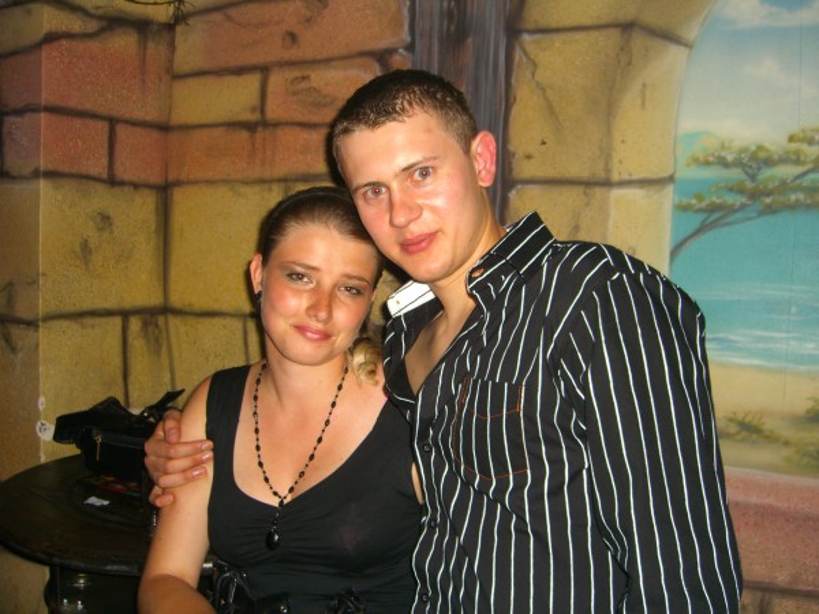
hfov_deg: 49.0
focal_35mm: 38
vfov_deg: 37.7
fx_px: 899
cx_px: 410
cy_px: 307
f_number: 2.8
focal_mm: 7.9
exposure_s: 1/60
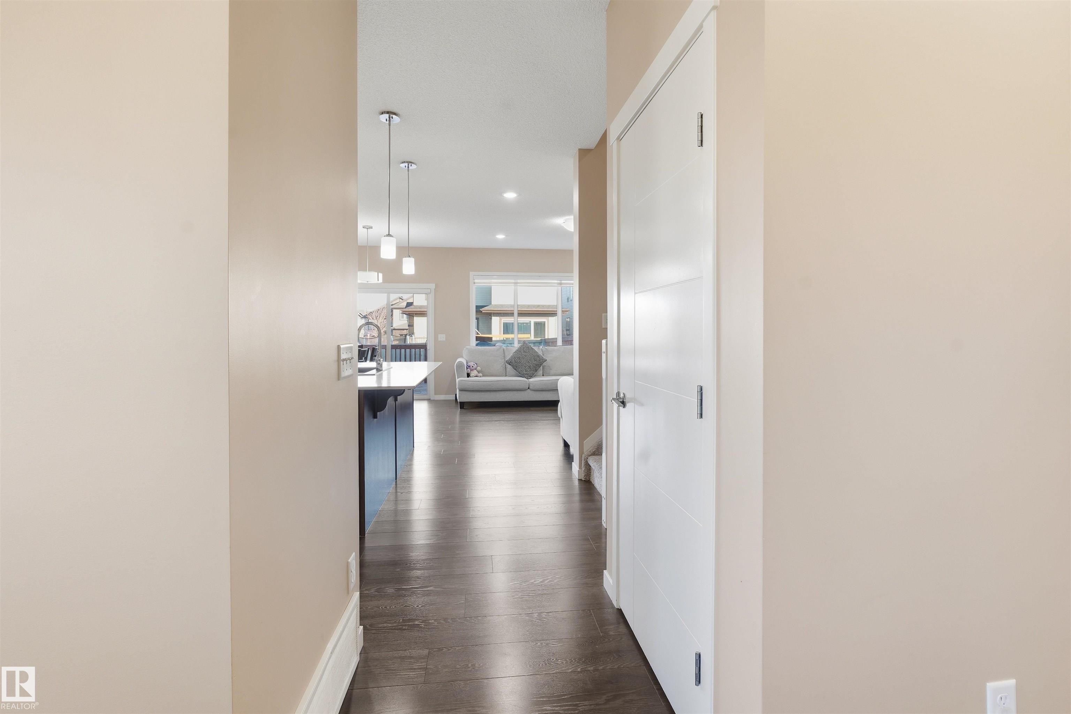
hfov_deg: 96.7
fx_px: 476
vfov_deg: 73.8
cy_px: 357
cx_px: 536
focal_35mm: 16
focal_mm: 16
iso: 400
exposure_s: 1/160
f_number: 7.1
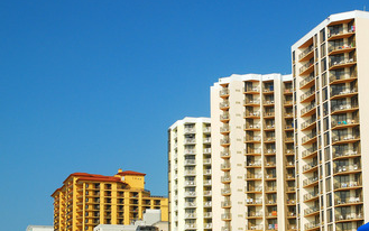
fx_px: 774
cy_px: 190
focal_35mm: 77
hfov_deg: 26.4
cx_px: 284
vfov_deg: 16.8
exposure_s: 1/250
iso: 200
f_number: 8
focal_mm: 29
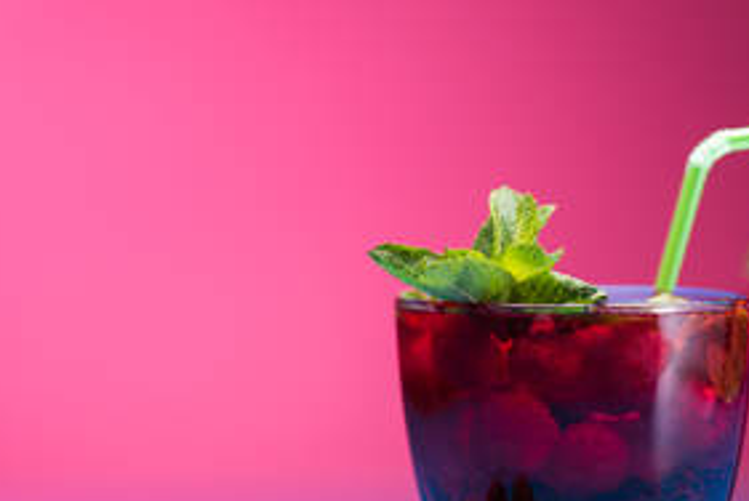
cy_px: 376
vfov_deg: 5.4
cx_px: 536
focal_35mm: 256
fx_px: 5332
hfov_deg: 8.0
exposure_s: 1/250
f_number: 3.5
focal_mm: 160
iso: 31
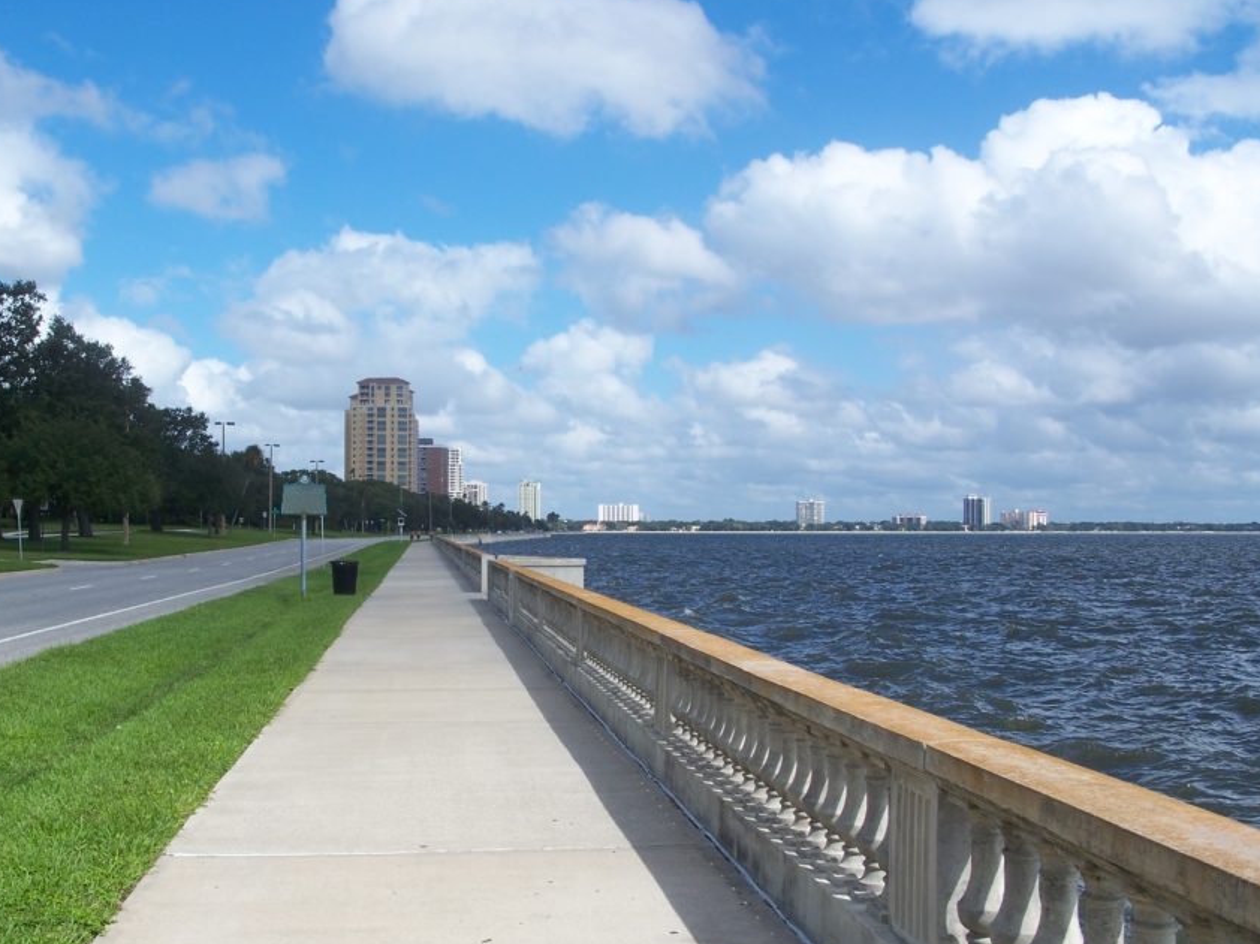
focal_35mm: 45
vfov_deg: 32.2
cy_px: 506
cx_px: 507
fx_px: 1638
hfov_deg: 41.9
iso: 64
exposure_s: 1/640
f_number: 4
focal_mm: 7.8
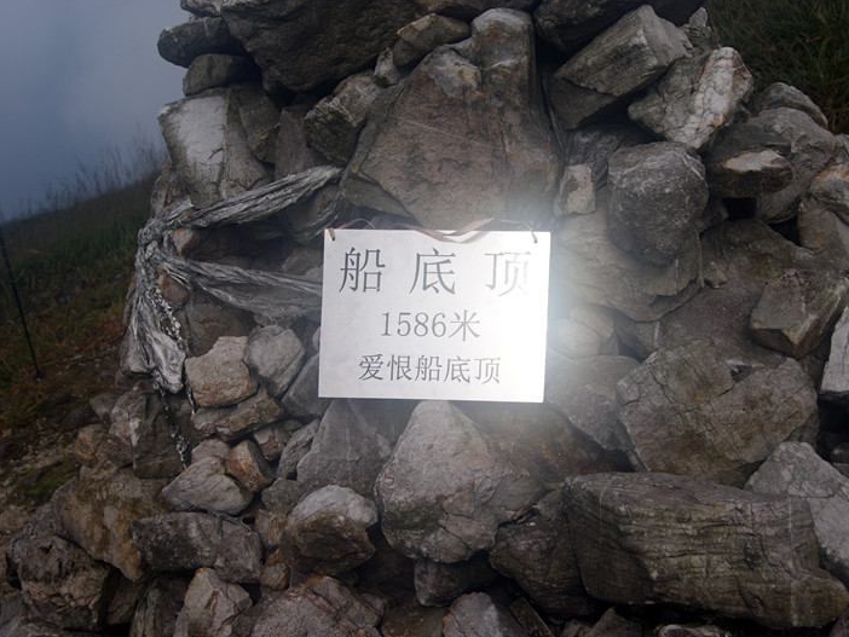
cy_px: 321
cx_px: 462
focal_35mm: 58
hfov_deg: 33.4
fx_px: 1412
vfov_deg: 25.4
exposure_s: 1/500
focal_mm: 35
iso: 100
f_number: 8
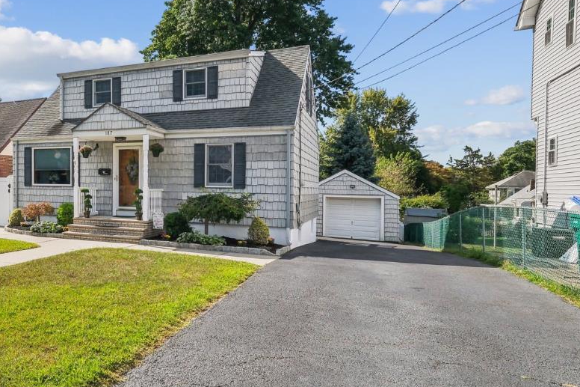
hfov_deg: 57.3
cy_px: 195
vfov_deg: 44.9
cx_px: 91
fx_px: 467
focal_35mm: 29
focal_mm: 9.7
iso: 160
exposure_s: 1/500
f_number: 8
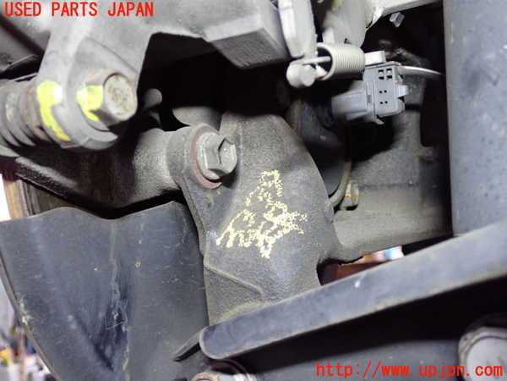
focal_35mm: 38
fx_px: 557
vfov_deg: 37.7
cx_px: 254
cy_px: 190
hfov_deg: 49.0
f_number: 2.7
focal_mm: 6.83
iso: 800
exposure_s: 1/40
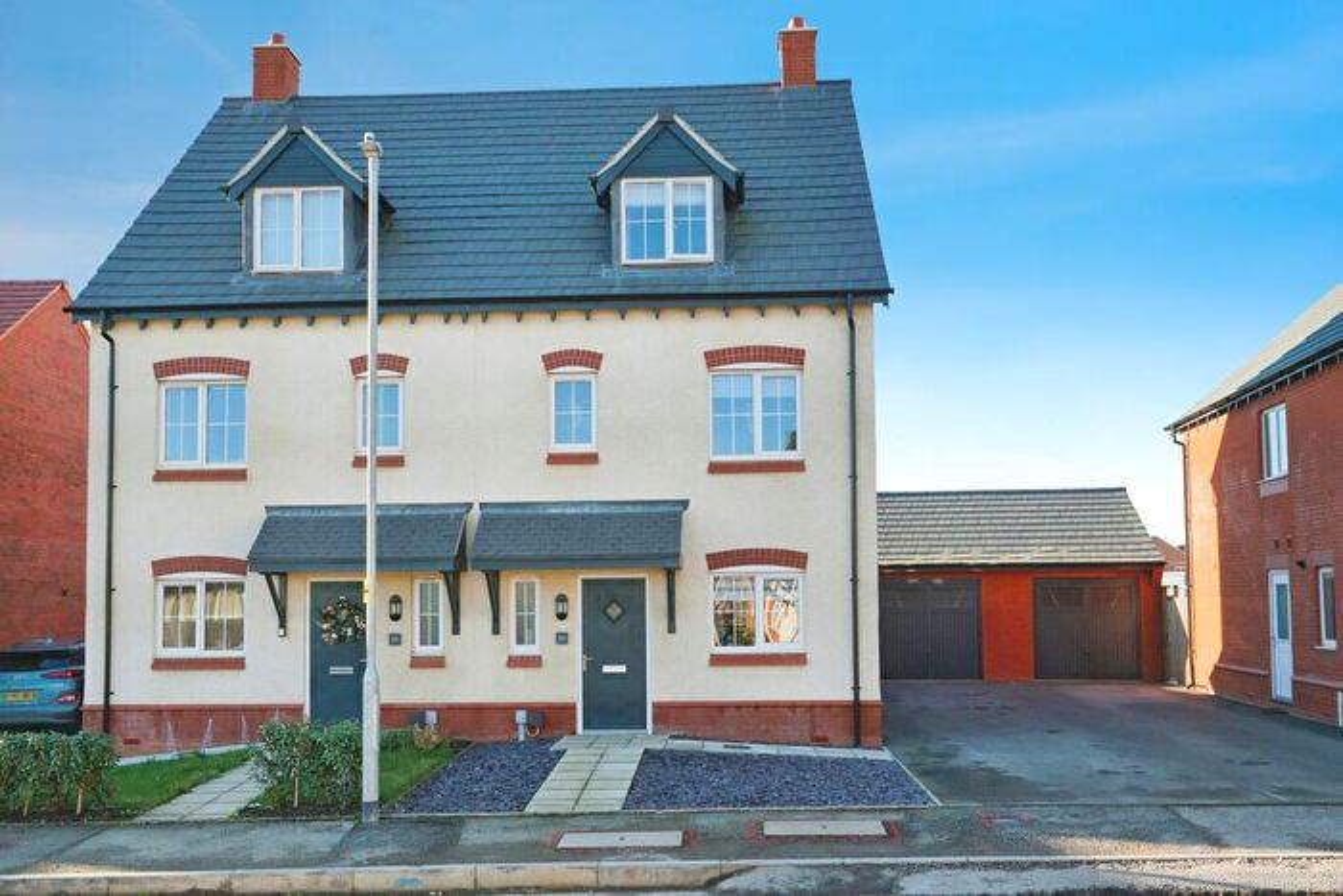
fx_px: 1194
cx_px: 672
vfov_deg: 41.1
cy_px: 448
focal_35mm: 32
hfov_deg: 58.7
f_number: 9
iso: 2000
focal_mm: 32
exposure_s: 1/1250
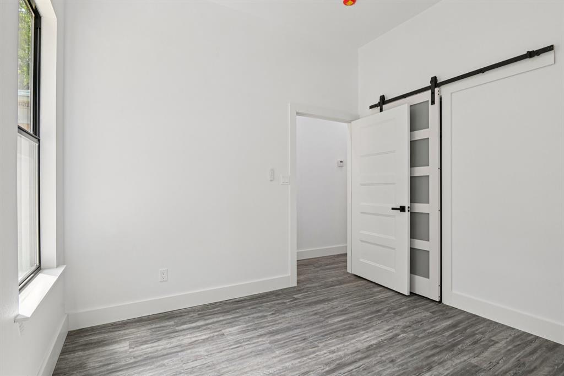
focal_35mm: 18
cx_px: 282
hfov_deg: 90.0
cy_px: 188
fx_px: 282
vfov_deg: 67.3
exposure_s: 1/60
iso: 400
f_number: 8
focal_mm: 18
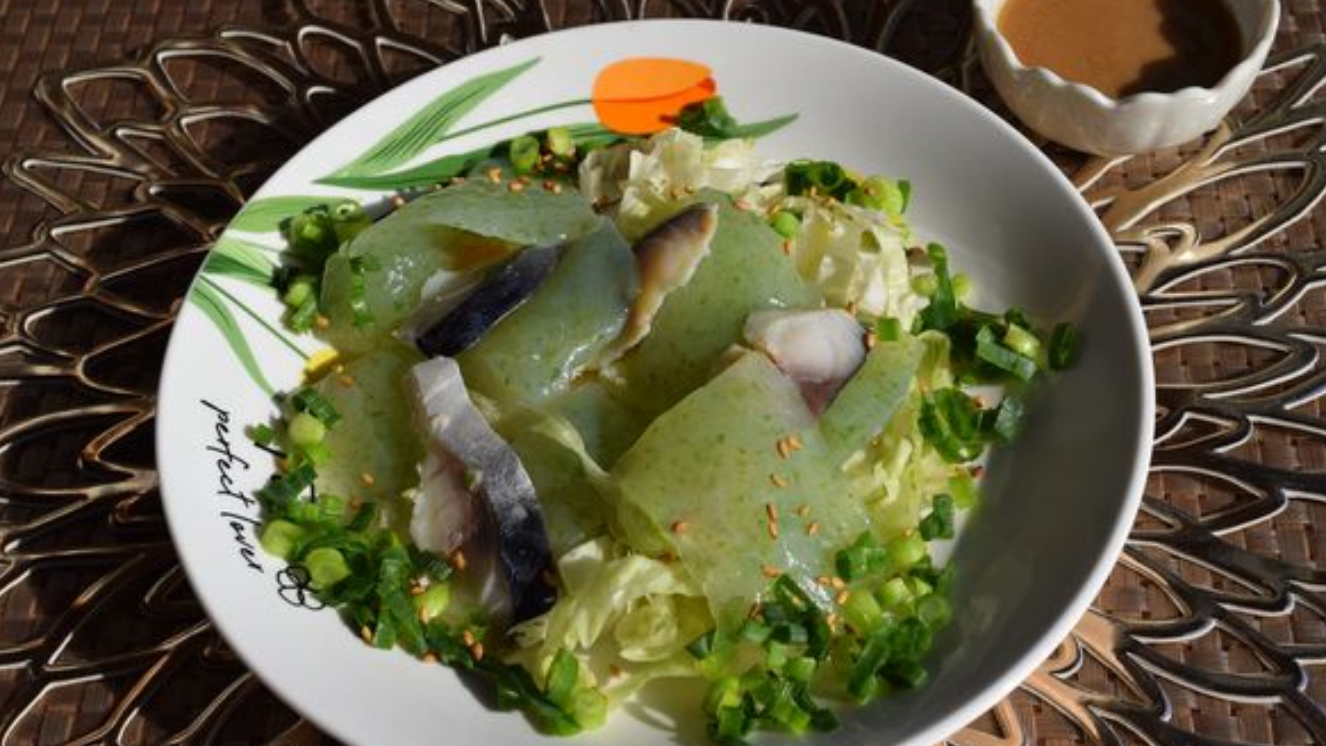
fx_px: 1934
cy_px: 396
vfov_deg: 21.8
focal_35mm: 55
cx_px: 673
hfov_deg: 37.8
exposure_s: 1/640
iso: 200
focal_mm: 34
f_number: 13
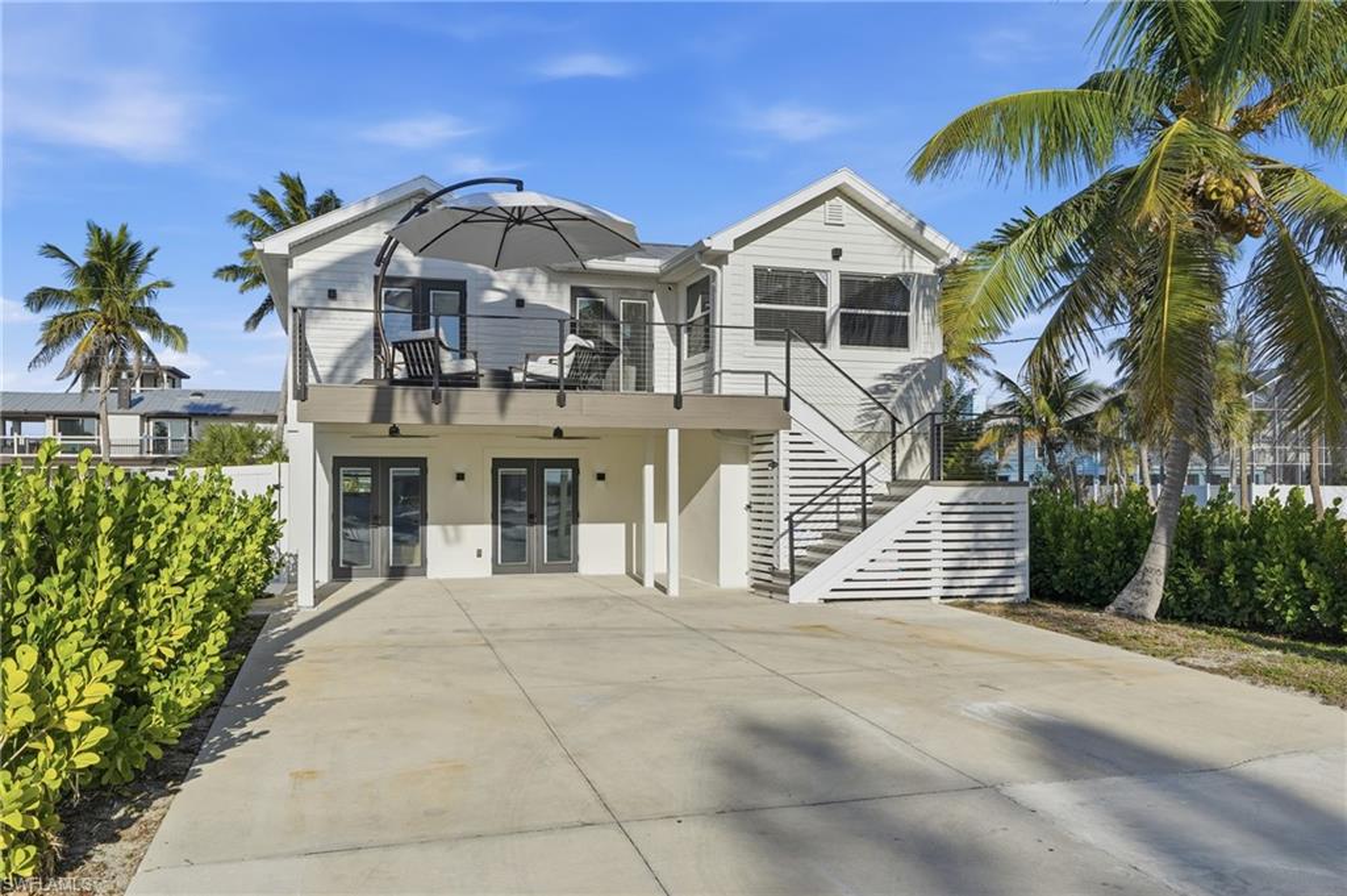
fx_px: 1084
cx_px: 674
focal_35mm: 29
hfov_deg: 63.7
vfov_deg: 44.9
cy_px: 448
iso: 200
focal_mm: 29
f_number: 9
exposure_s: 1/4000
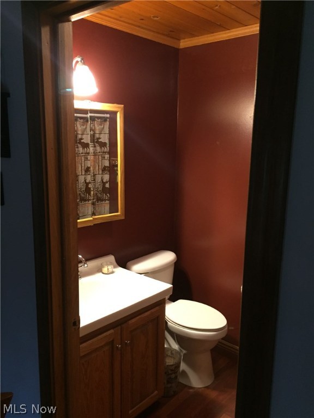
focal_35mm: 29
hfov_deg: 48.2
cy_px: 209
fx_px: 351
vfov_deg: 61.7
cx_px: 157
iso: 250
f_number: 2.2
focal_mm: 4.15
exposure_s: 1/24
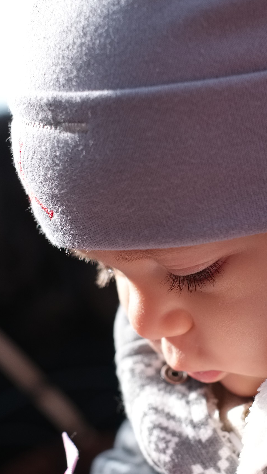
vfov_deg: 27.2
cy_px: 257
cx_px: 219
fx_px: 982
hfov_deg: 15.4
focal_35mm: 78
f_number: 4
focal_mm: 35
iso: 400
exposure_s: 1/850
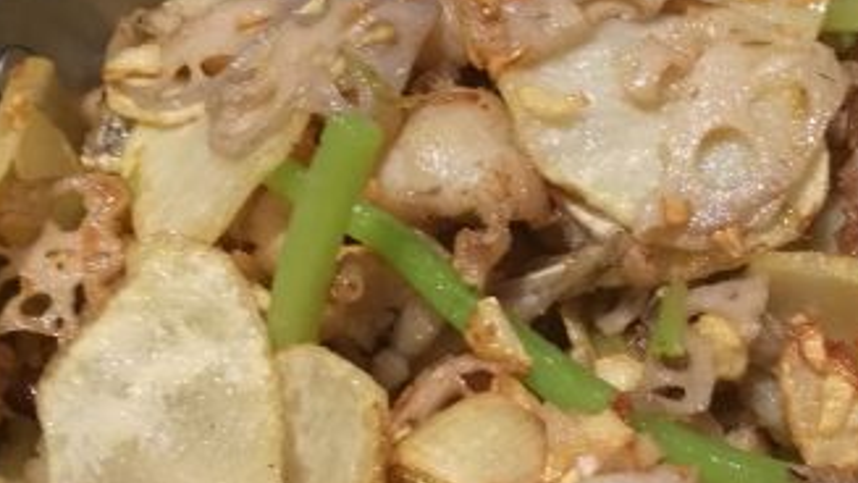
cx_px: 640
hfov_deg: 32.7
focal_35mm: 63
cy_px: 314
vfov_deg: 19.1
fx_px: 1433
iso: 320
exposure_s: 1/25
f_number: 4
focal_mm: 4.5
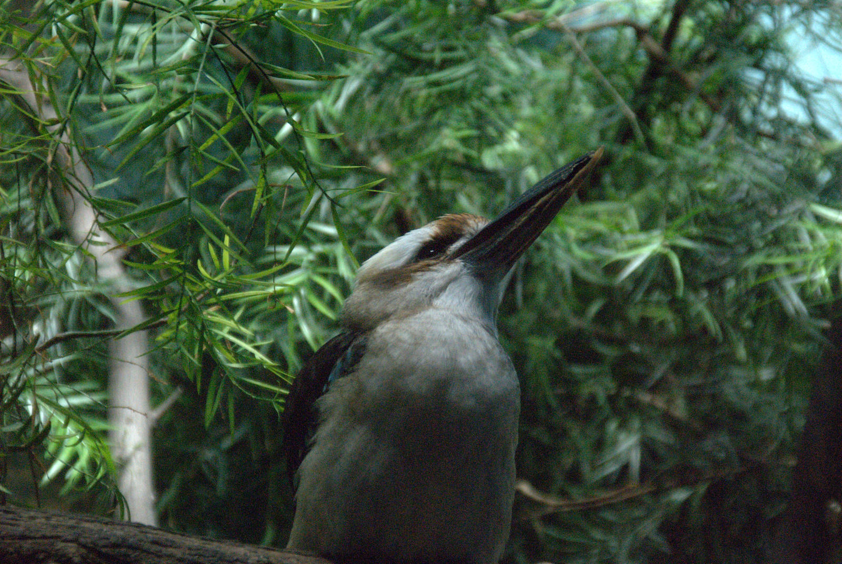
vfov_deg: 8.2
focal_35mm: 168
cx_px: 421
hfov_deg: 12.2
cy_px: 282
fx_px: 3935
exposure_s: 1/800
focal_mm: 112
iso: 3200
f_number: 8
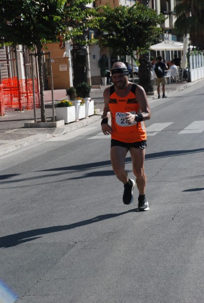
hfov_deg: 12.2
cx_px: 102
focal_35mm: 112
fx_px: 951
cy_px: 152
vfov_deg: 18.1
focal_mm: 75
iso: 1000
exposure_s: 1/2000
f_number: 8
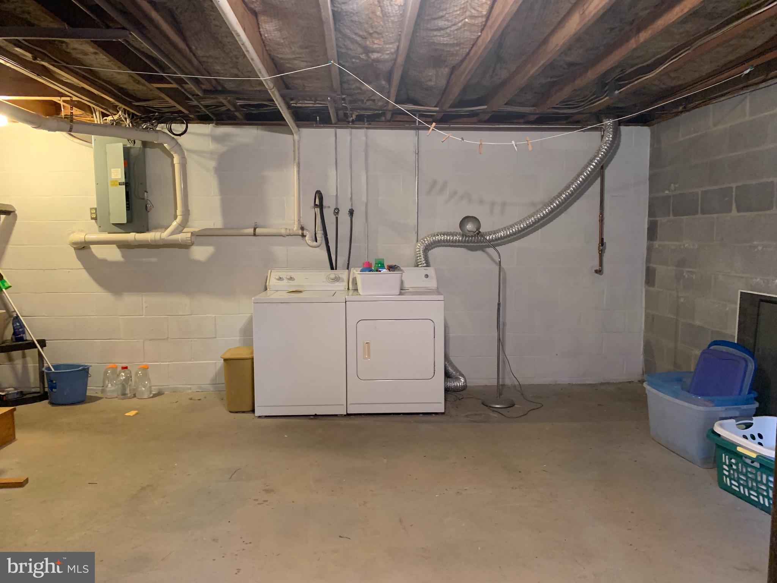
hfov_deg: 67.3
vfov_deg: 53.1
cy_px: 292
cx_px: 388
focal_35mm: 26
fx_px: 584
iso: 320
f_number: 1.8
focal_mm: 4.25
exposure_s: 1/30
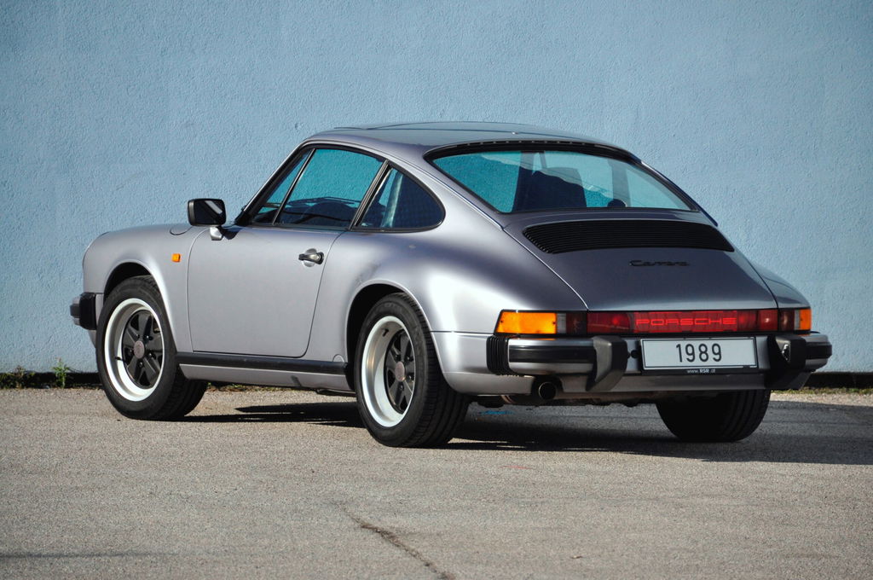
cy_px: 290
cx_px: 436
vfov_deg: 5.7
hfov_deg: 8.6
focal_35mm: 240
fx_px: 5813
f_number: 6
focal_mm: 160
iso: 500
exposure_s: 1/1000
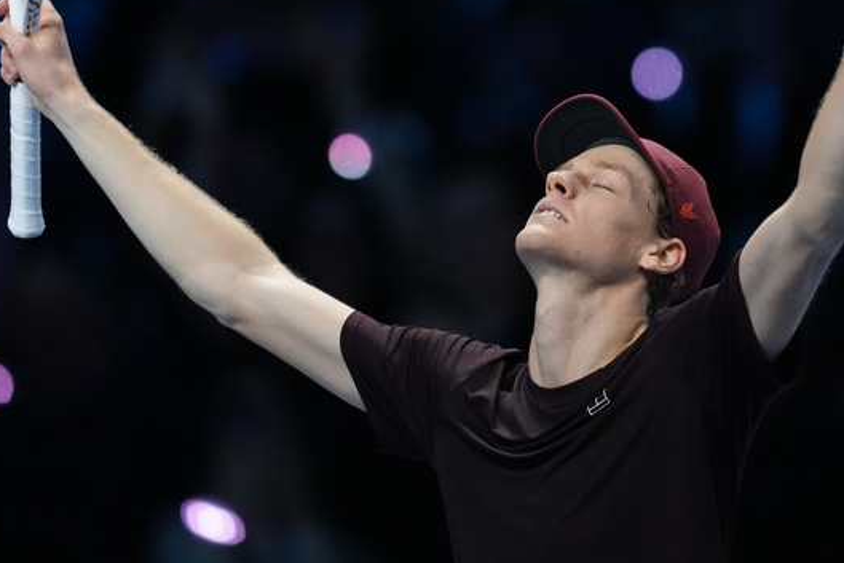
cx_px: 539
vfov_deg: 1.8
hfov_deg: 2.7
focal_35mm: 775
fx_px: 18173
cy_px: 42
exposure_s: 1/2500
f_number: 2.8
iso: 5000
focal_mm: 400
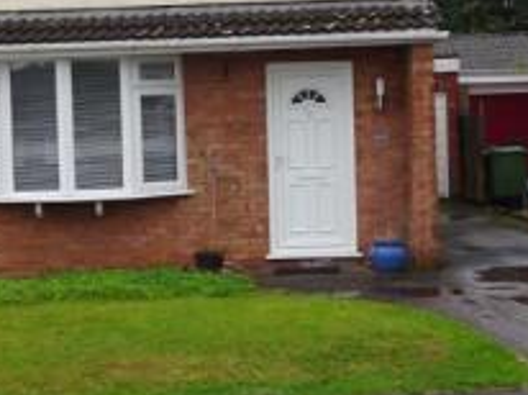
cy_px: 142
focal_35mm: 68
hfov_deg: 28.5
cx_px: 196
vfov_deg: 21.5
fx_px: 1036
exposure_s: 1/125
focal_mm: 4.1
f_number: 3.5
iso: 80
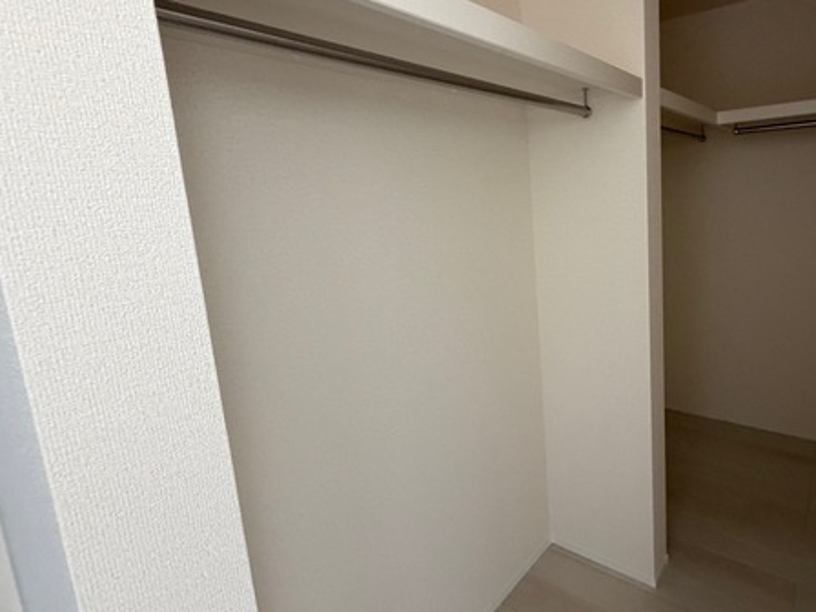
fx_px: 471
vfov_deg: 65.7
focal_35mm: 20
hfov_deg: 78.4
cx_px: 559
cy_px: 262
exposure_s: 1/60
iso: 400
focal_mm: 2.22
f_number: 2.2
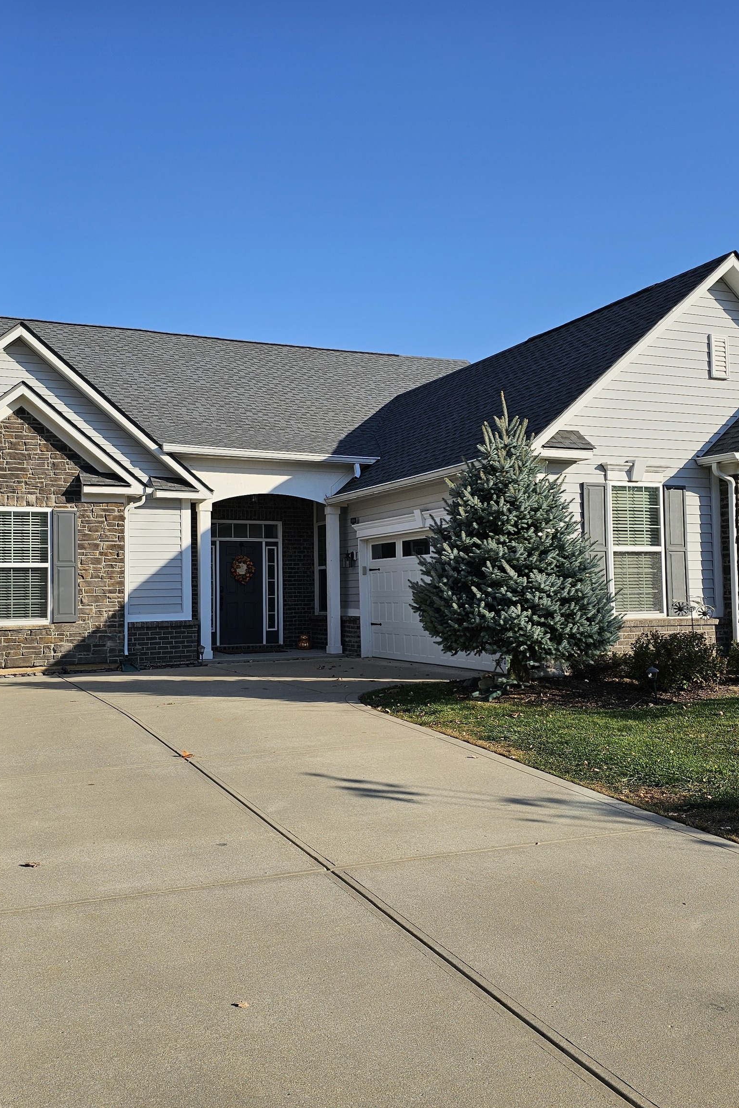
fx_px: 985
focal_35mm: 32
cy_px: 554
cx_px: 320
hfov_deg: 41.0
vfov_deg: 58.7
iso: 10
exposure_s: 1/1002
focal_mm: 6.3
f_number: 1.7
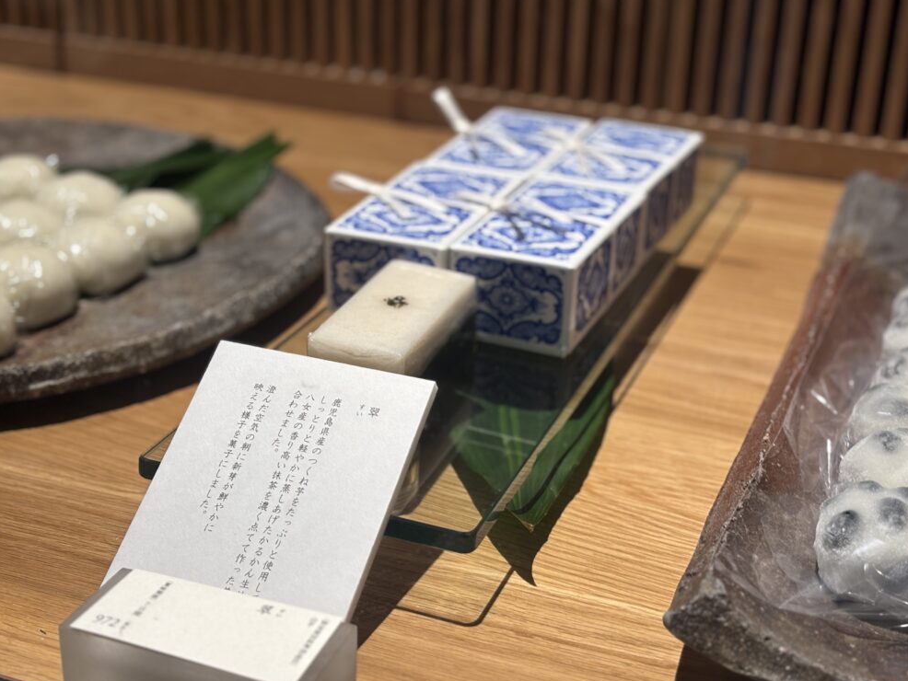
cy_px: 333
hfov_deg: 35.5
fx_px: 1417
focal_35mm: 54
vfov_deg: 27.0
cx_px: 470
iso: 32
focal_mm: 5.96
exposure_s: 1/60
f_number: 1.6
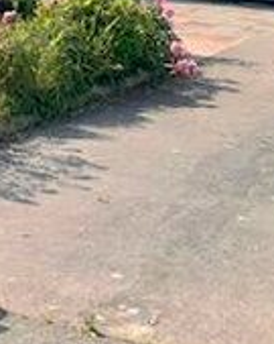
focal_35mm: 105
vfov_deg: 17.6
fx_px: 1065
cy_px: -46
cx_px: 8
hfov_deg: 14.5
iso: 25
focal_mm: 4.25
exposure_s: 1/2681
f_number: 1.8
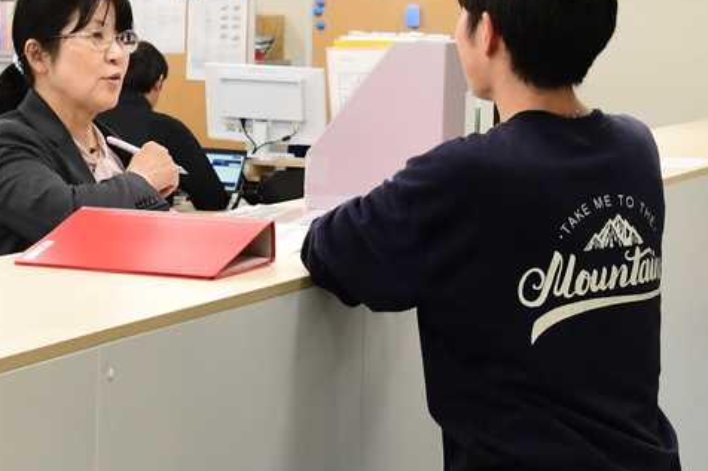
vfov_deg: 11.0
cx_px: 36
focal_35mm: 123
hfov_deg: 16.4
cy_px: -15
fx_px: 2418
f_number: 7.1
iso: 1600
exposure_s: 1/60
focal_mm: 26
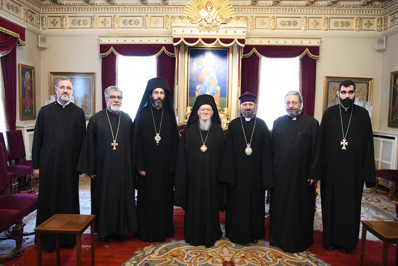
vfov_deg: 45.0
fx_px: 321
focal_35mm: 29
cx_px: 199
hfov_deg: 63.7
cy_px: 133
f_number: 3.5
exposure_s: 1/100
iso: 5000
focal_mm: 29
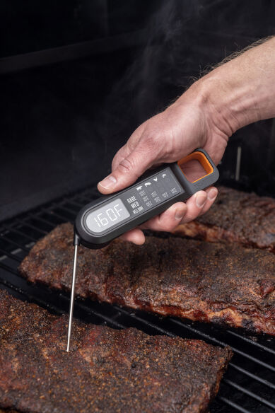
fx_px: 688
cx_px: 138
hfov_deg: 22.6
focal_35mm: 60
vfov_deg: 33.4
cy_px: 206
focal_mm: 60
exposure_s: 1/160
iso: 80
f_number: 6.3
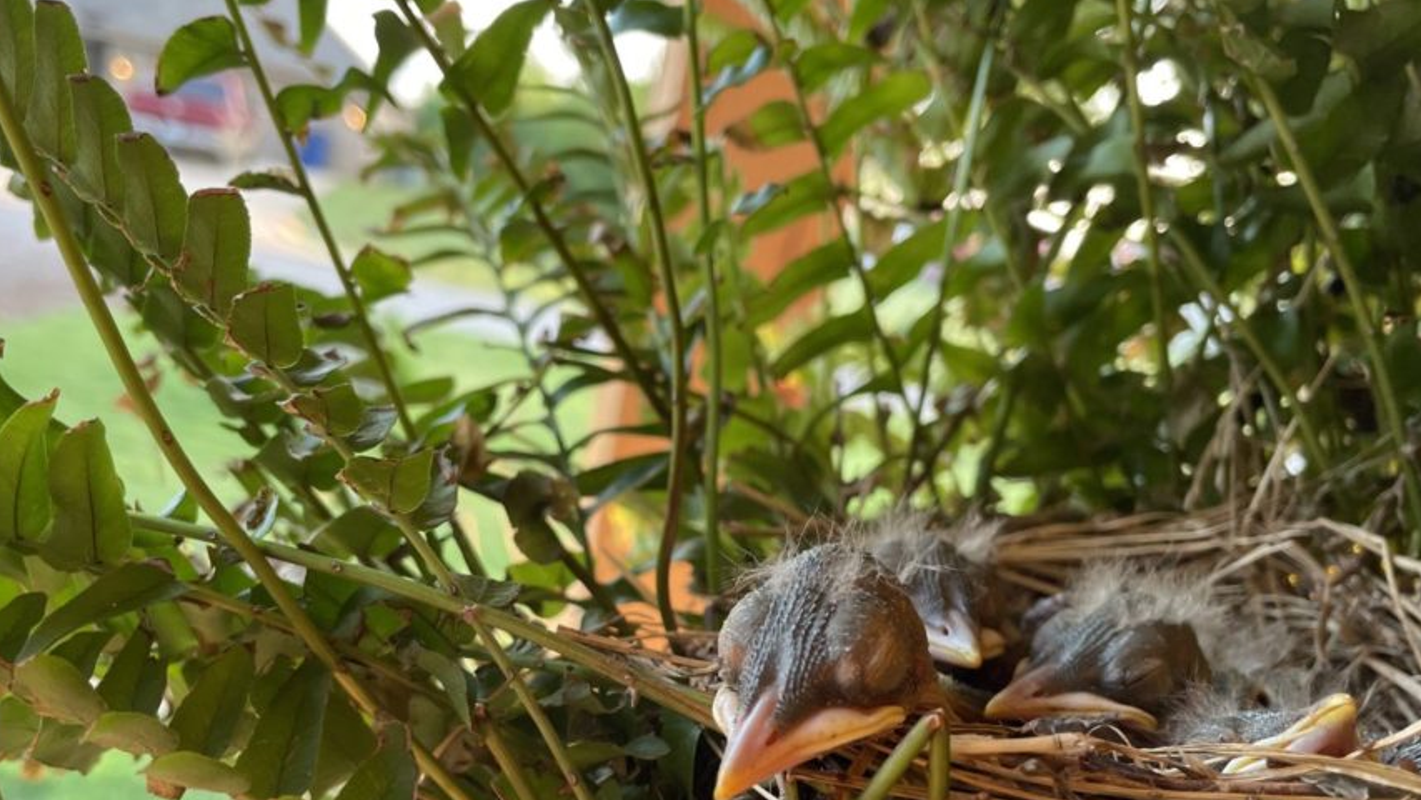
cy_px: 493
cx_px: 651
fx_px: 1281
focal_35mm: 34
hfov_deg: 57.9
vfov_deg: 34.5
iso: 125
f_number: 1.6
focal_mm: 4.2
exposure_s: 1/121
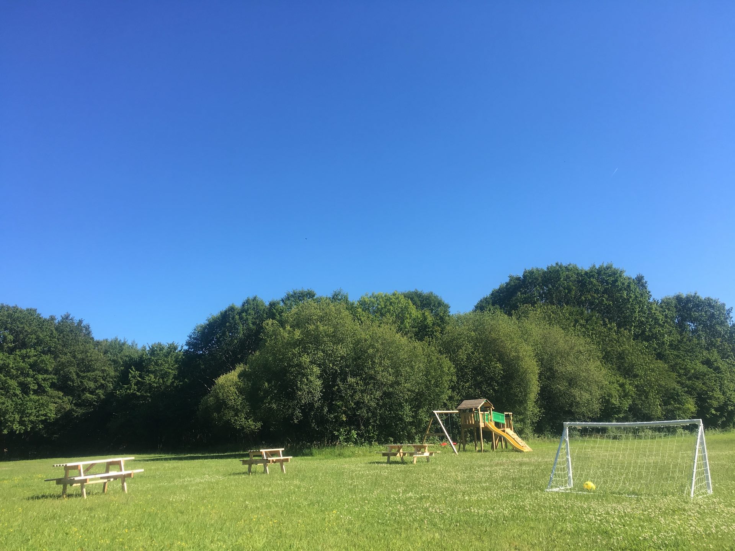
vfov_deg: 48.2
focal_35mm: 29
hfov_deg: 61.7
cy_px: 276
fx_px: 616
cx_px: 368
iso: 25
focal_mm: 4.15
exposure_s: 1/845
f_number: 2.2
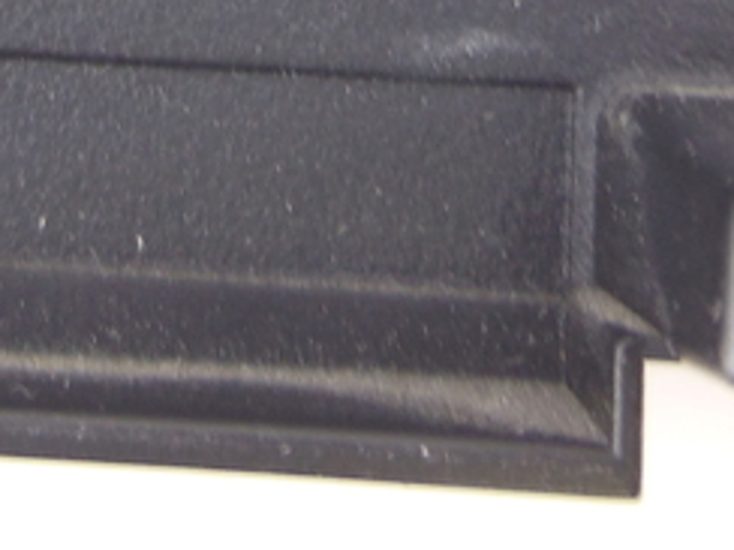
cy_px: -508
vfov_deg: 12.6
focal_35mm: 105
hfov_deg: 18.6
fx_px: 2226
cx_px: 223
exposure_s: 1/13
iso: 125
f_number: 3.1
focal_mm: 4.5
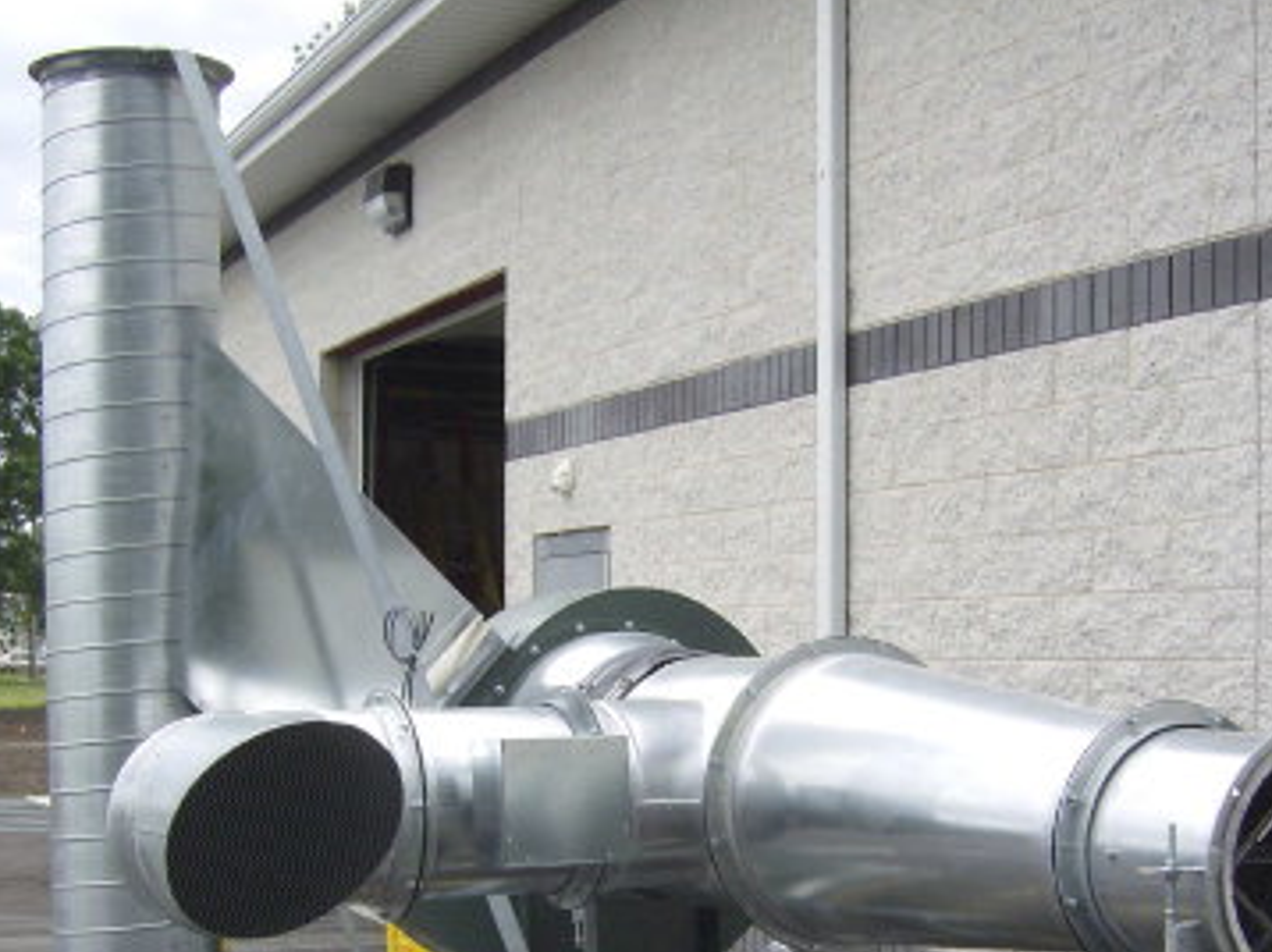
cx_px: 672
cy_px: 753
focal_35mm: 58
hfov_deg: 33.2
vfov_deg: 24.8
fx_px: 2130
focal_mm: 6
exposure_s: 1/414
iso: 100
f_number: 4.7
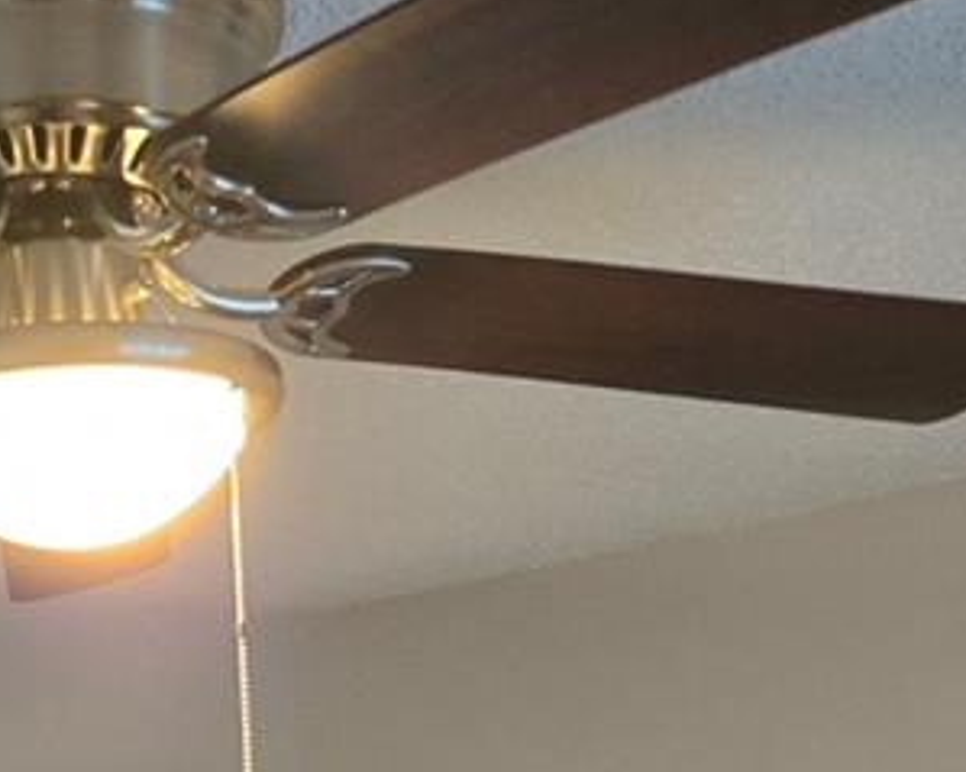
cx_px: 249
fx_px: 2572
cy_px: 1654
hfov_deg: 21.1
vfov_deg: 13.8
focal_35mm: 90
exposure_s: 1/60
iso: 640
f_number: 1.8
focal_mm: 5.4
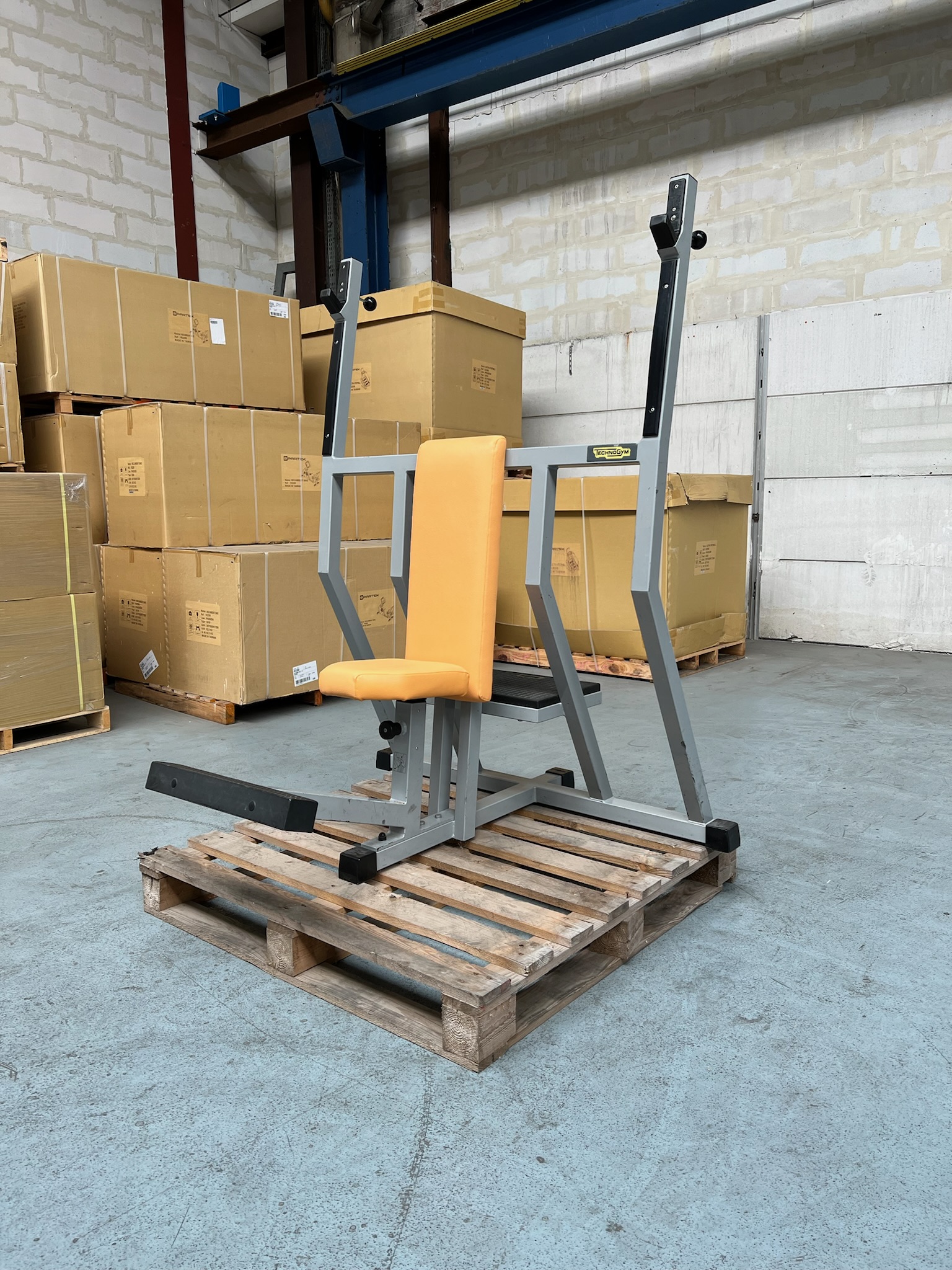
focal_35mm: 26
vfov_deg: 67.3
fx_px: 953
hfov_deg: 53.1
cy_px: 635
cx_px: 476
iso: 50
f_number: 1.5
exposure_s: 1/100
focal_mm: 5.7
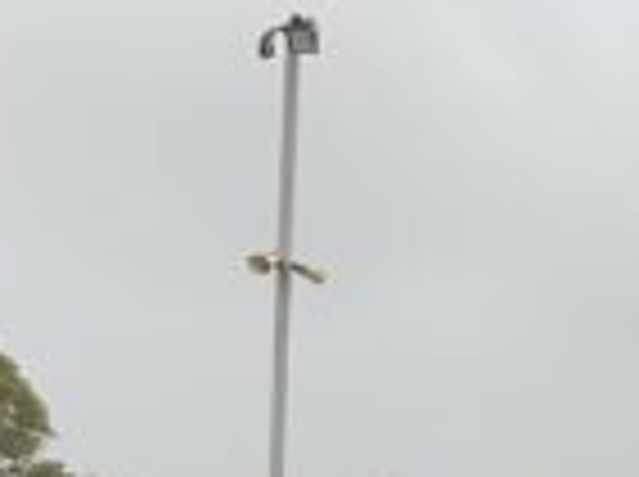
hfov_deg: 13.2
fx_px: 2414
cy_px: 968
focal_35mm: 131
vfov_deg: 10.4
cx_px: 1238
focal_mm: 3
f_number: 1.8
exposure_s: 1/194
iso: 16
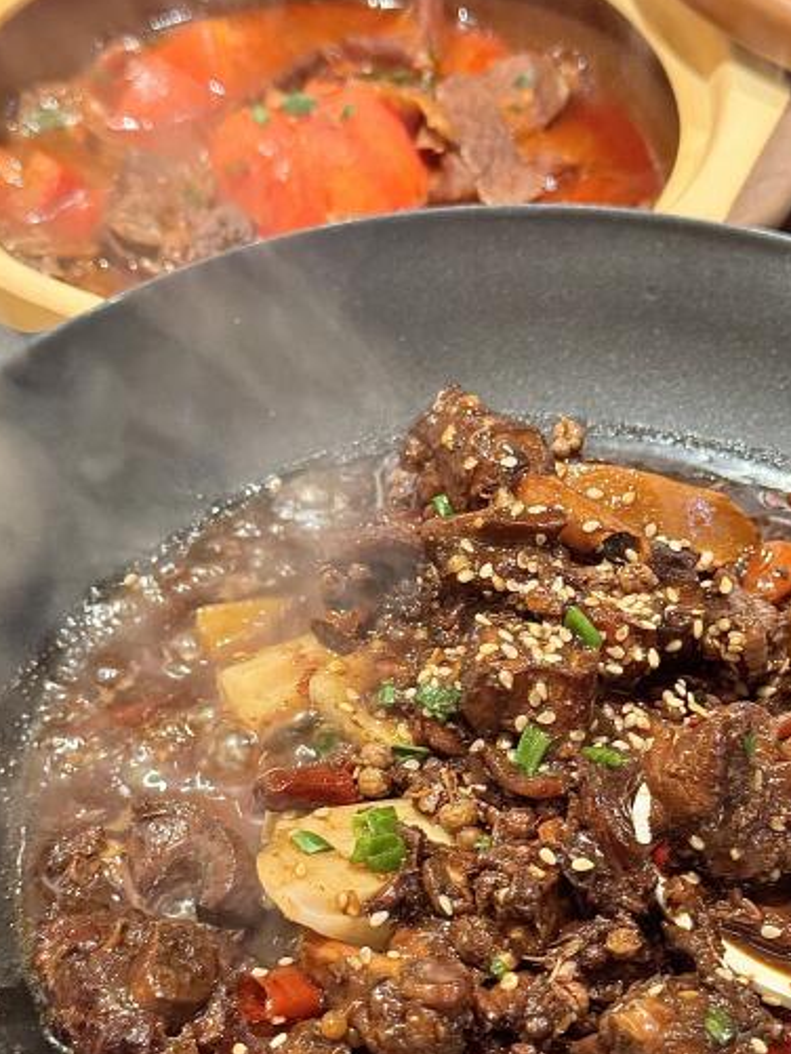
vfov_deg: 28.0
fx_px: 2101
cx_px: 524
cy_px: 677
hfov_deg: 21.2
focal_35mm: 69
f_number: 1.78
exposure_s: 1/25
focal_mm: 6.76
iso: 400
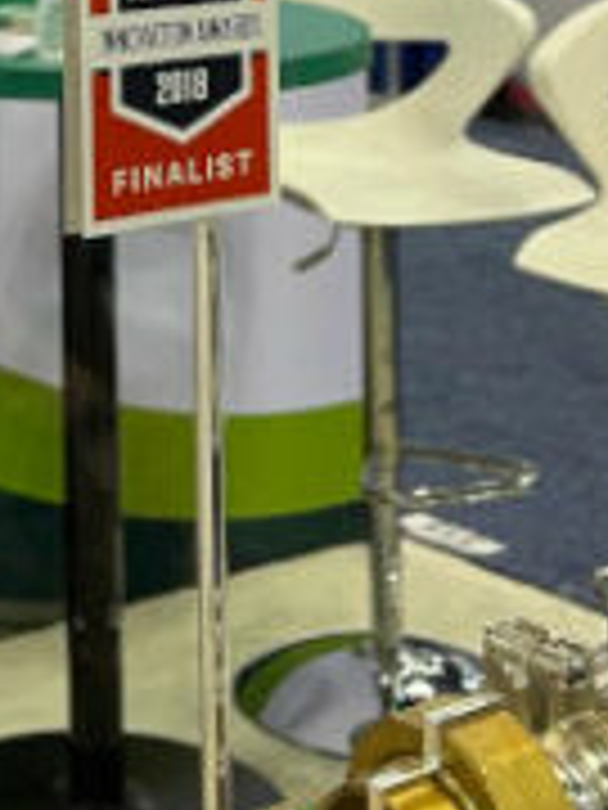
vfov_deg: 17.0
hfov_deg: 13.7
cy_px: -428
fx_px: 2436
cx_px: -171
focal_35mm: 104
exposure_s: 1/60
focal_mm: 5.1
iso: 100
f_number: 1.6
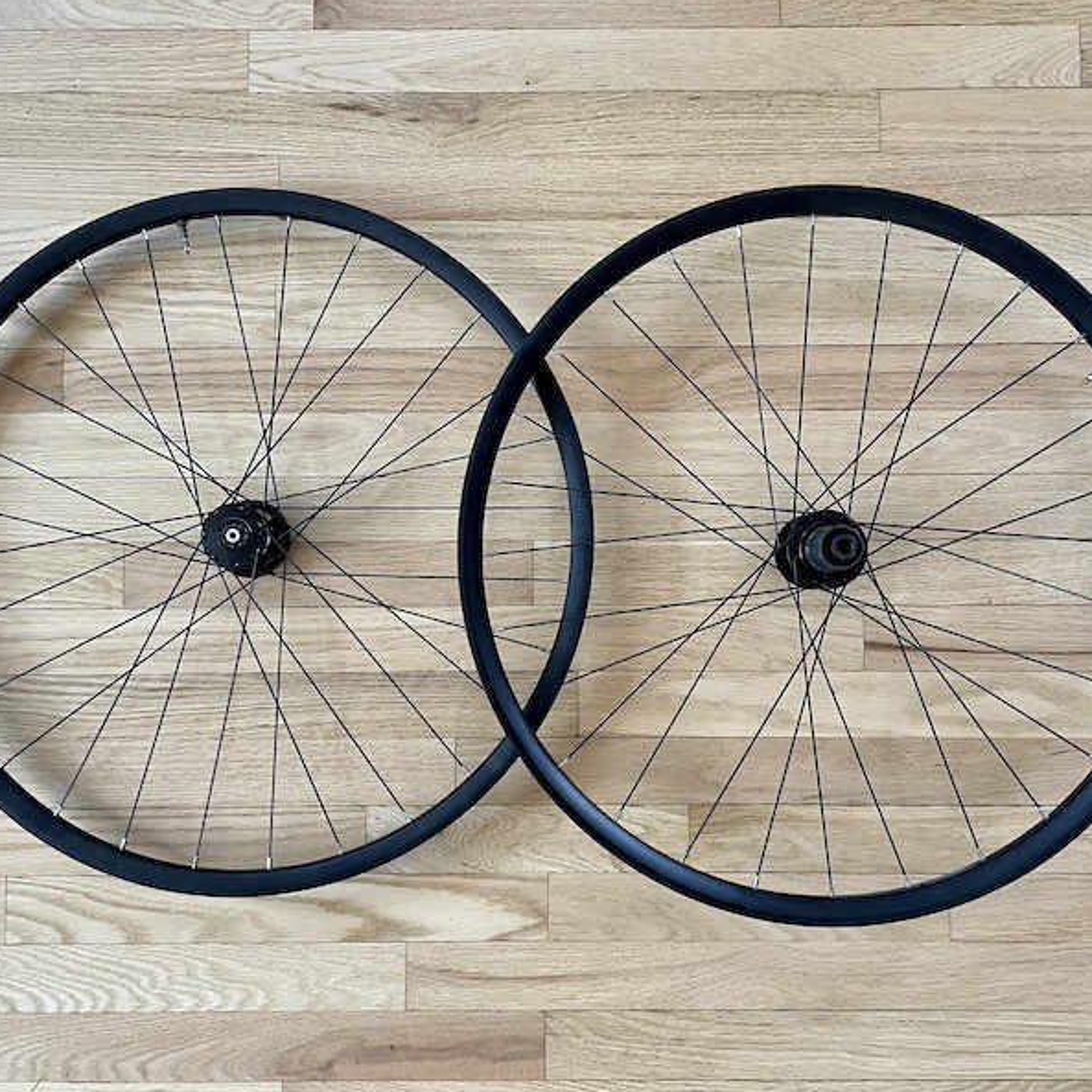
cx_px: 552
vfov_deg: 52.5
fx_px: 1106
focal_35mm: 31
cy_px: 541
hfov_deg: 52.5
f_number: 1.6
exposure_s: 1/60
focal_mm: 4.2
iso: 160
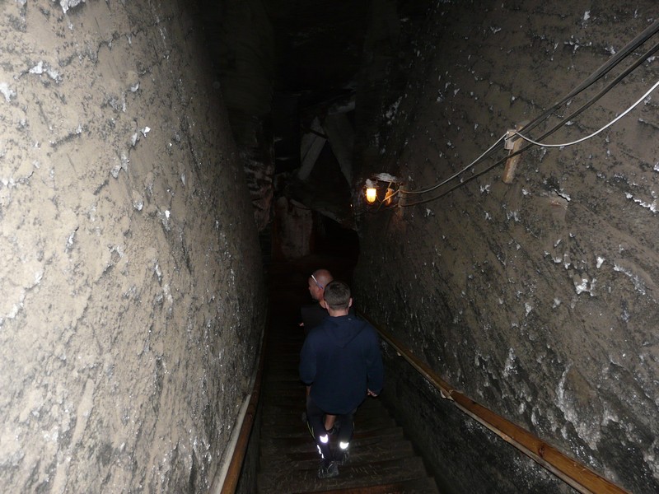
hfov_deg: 63.4
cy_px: 247
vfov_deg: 49.7
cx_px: 330
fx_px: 533
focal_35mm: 28
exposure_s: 1/30
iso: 160
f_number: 2.8
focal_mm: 4.6
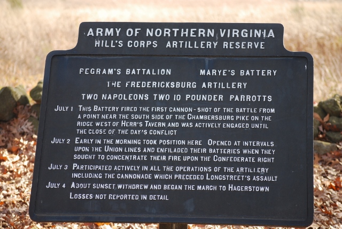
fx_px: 1141
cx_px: 171
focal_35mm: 120
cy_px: 114
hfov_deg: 17.0
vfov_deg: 11.4
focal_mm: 80
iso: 200
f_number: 4.5
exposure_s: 1/200
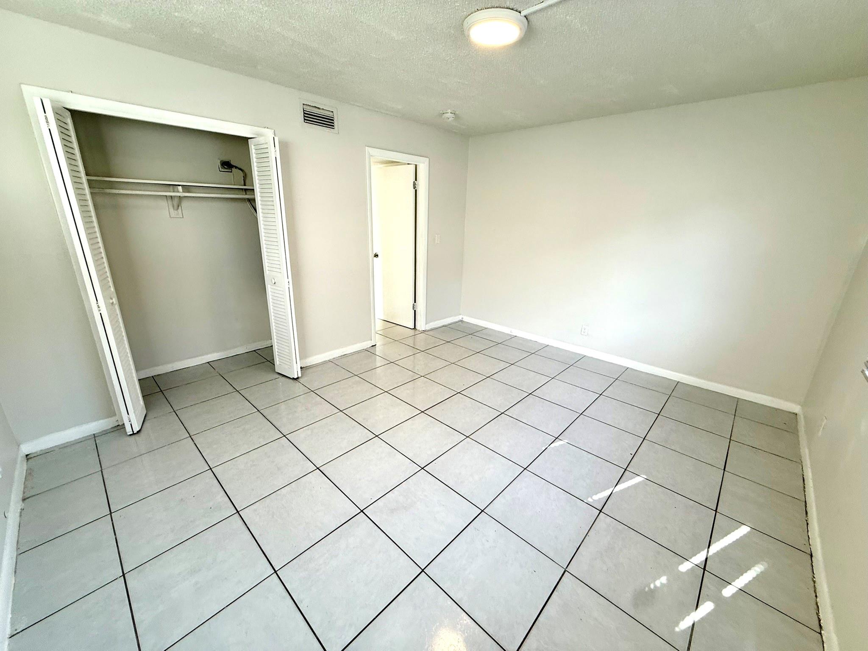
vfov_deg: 85.7
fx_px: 351
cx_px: 434
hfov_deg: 102.1
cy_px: 326
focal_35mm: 14
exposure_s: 1/120
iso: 64
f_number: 2.2
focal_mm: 2.22
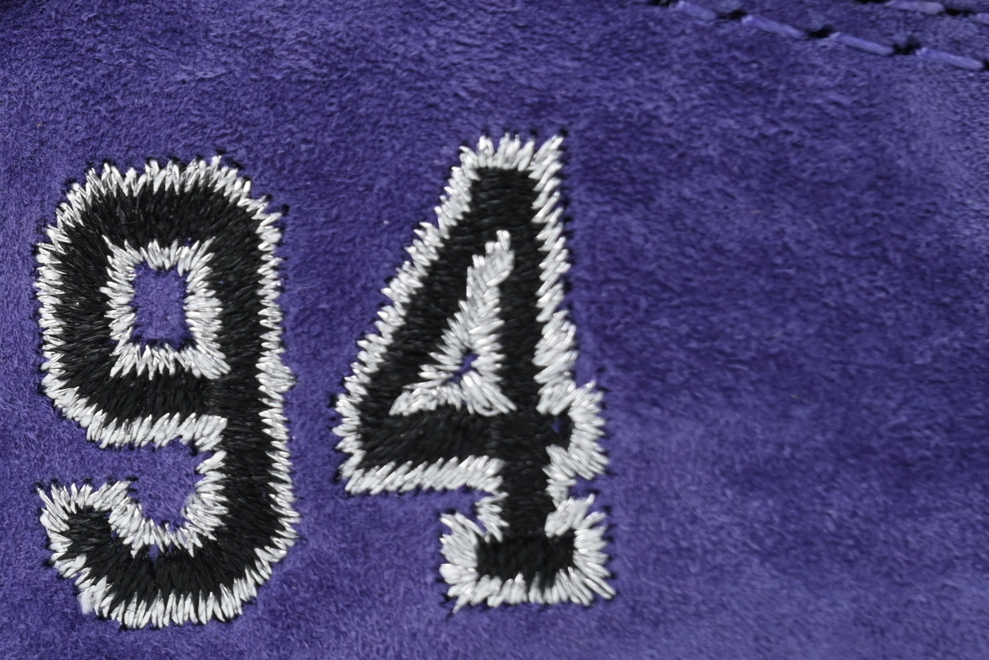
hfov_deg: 7.6
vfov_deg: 5.1
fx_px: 7389
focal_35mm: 269
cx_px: -78
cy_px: 248
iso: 400
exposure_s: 1/100
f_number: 10
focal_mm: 105
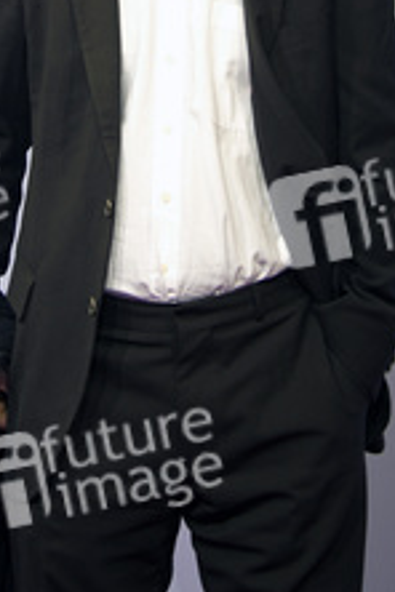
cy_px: 72
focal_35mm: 126
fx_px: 2074
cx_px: 164
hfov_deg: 10.9
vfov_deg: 16.1
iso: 640
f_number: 5.6
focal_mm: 70
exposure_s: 1/160
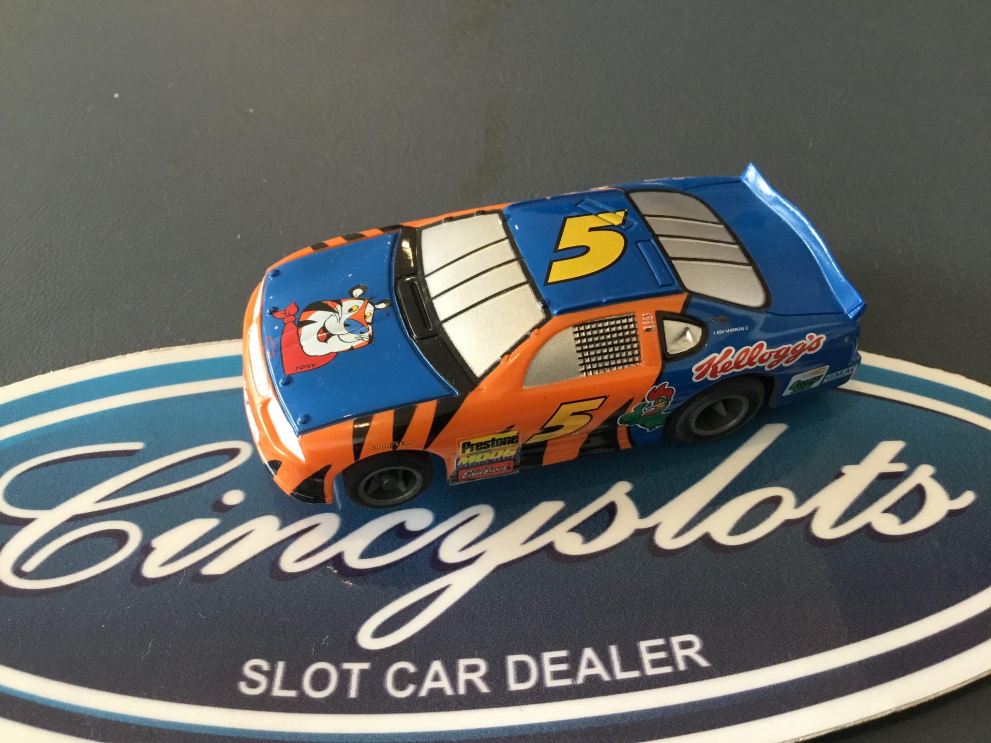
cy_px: 372
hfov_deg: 58.4
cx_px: 496
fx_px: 887
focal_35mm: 31
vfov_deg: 45.4
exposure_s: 1/30
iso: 100
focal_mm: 3.3
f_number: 2.4
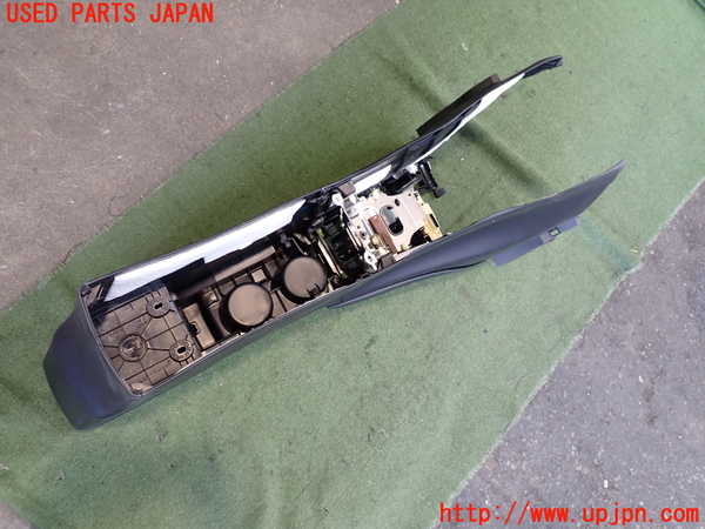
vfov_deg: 46.8
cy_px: 264
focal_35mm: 30
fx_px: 611
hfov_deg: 60.0
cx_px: 352
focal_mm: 5.4
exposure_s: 1/30
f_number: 2.3
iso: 200
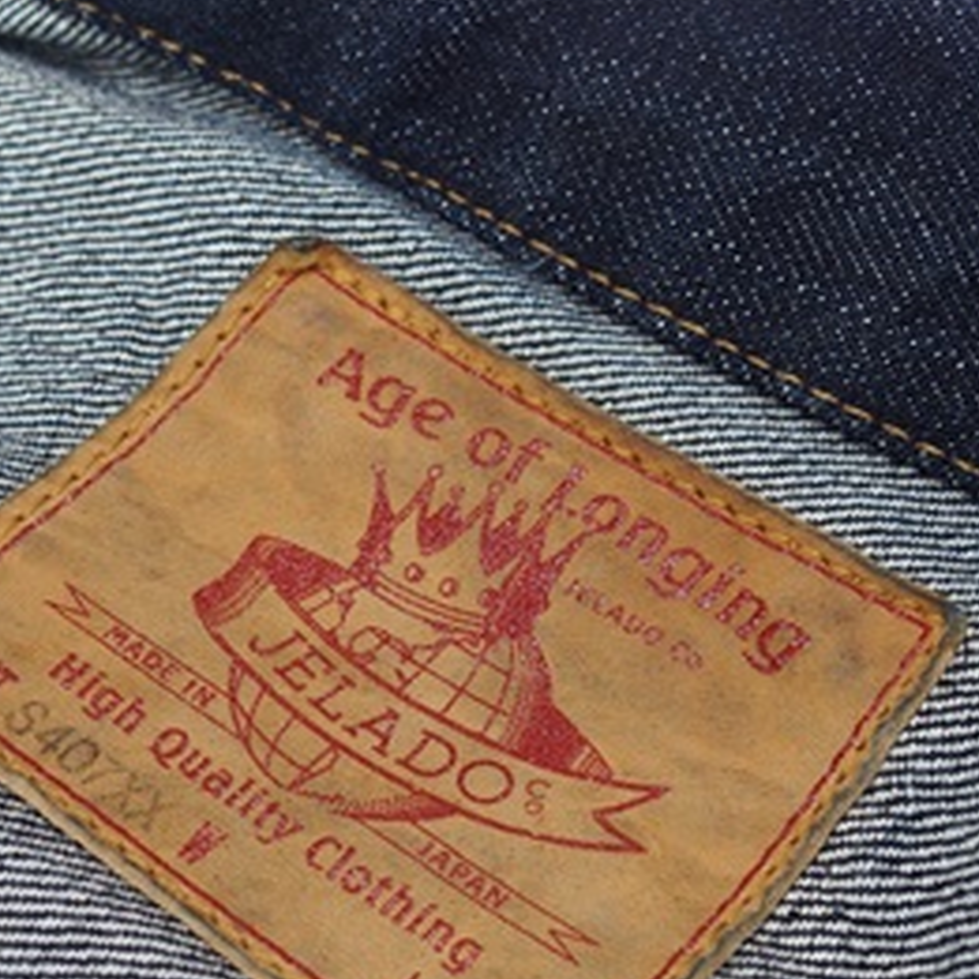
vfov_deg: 22.2
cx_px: 458
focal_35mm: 78
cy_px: 598
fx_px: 2496
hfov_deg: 22.2
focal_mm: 9.8
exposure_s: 1/50
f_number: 2.8
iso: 200
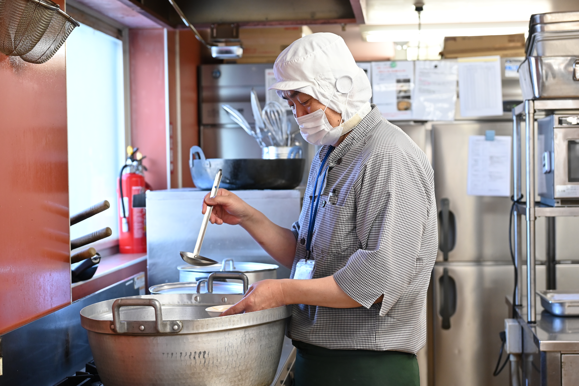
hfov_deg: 32.9
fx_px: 980
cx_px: 290
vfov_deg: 22.2
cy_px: 193
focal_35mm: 61
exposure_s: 1/200
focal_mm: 61
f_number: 4
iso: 1600
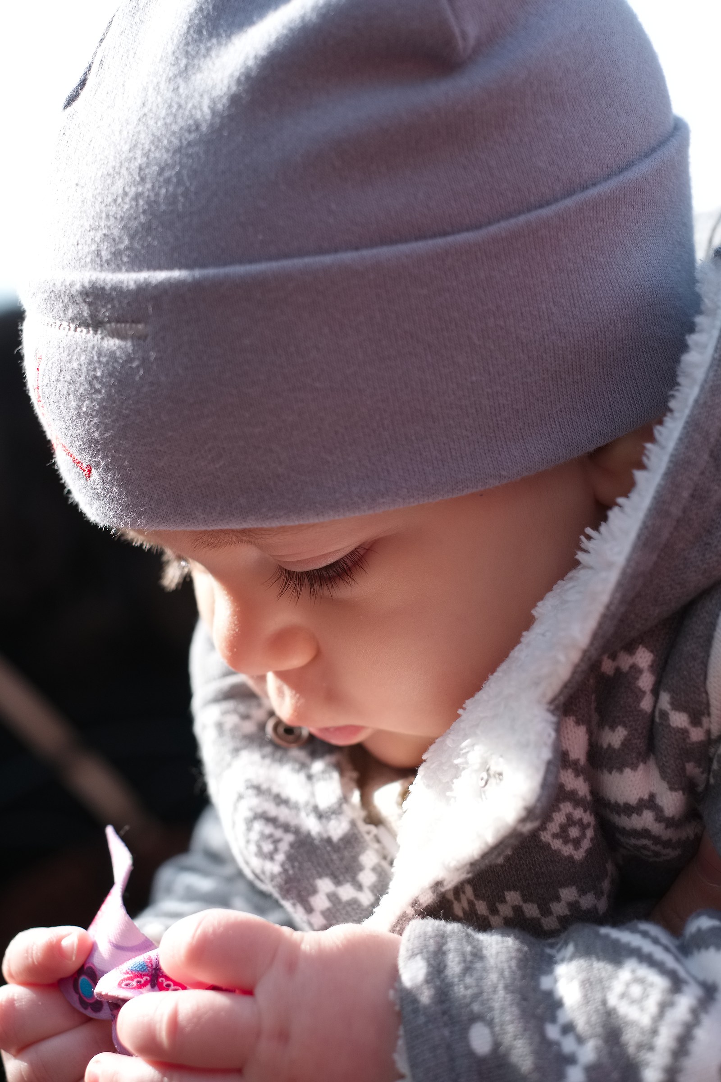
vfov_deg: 37.5
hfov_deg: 25.5
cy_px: 541
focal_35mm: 53
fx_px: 1592
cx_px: 360
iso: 400
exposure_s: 1/850
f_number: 4
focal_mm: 35
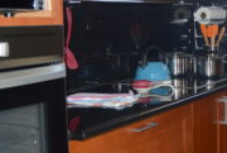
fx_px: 461
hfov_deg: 26.5
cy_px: 58
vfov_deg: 18.7
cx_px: 212
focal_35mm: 73
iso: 720
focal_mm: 18
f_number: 3.5
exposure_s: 1/60
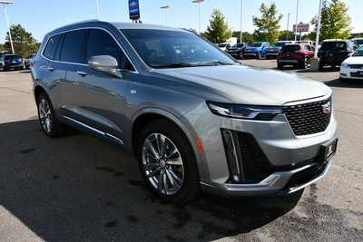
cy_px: 121
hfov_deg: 71.5
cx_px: 182
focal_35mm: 25
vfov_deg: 51.3
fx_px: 252
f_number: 8
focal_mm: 17
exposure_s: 1/250
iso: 140
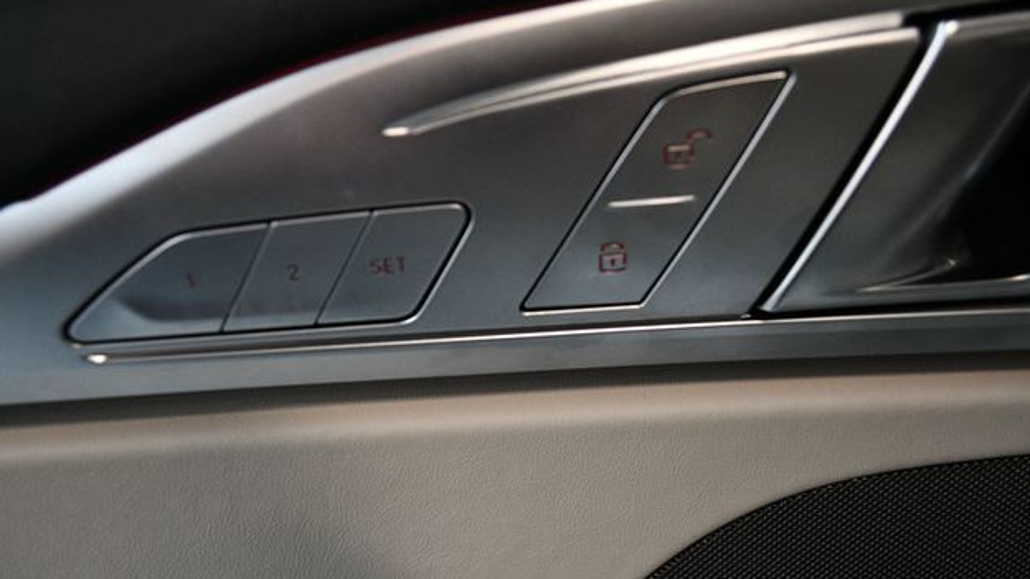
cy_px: 304
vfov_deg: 40.2
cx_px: 523
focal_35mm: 29
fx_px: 792
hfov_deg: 66.1
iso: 1600
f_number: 3.5
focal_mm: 18
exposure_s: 1/125
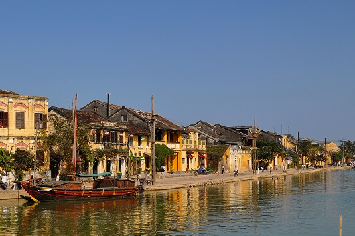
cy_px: 192
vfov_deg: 23.8
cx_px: 90
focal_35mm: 56
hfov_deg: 34.9
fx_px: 552
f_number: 10
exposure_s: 1/400
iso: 200
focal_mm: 22
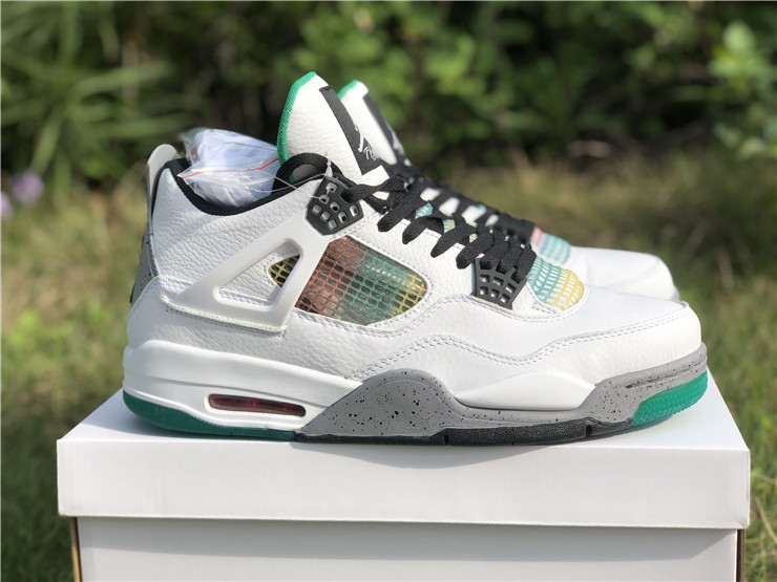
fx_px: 1167
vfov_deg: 28.0
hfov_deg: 36.8
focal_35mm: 52
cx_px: 388
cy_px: 291
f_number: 2.4
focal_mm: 6
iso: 16
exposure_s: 1/1263
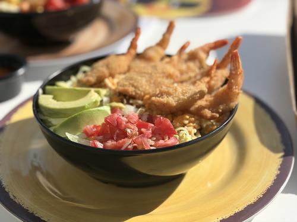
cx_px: 148
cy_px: 111
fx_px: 446
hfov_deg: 36.8
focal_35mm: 52
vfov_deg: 28.0
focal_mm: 5.96
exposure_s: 1/3831
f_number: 1.6
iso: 40
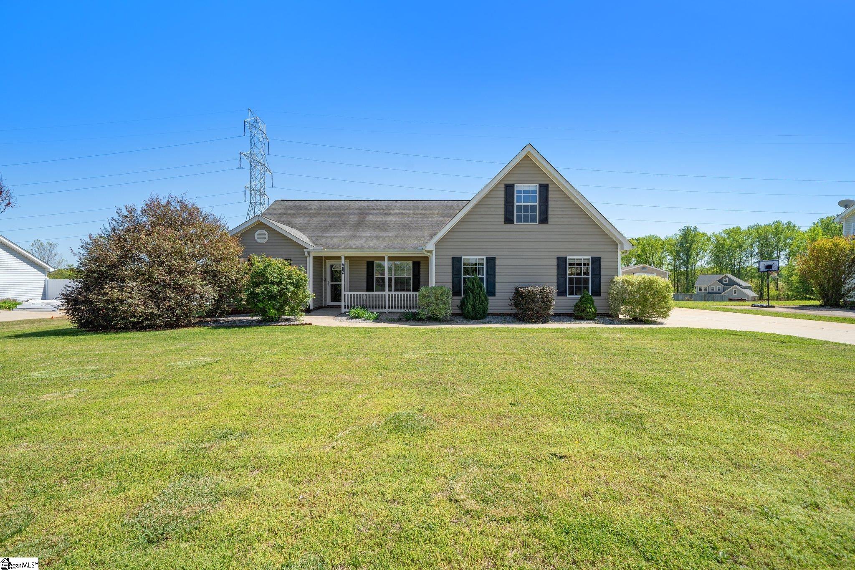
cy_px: 285
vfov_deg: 73.7
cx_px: 428
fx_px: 380
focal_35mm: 16
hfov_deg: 96.7
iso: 320
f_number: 8
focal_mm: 16
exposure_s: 1/500
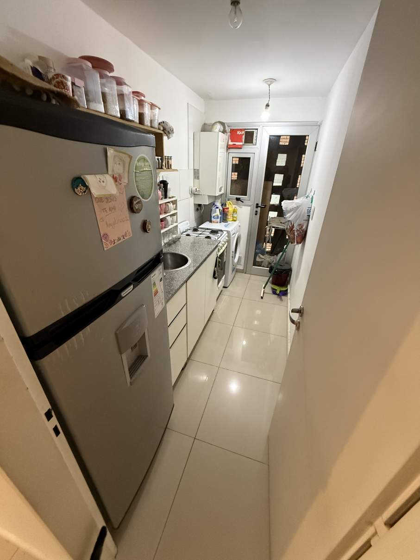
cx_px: 210
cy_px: 280
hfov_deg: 85.7
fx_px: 227
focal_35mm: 14
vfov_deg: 102.1
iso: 640
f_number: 2.2
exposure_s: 1/50
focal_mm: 2.22
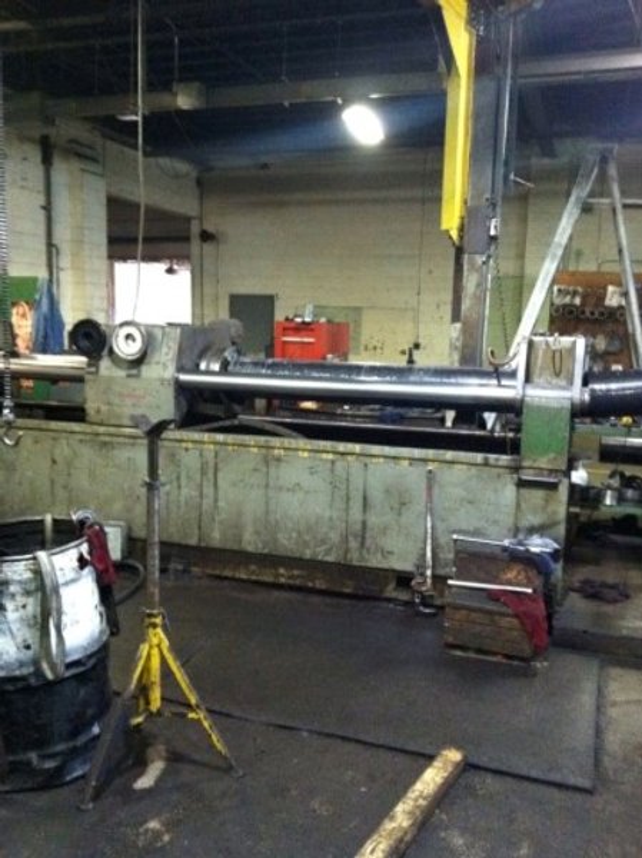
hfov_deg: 40.6
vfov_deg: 52.7
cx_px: 321
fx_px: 867
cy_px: 429
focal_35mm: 35
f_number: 2.8
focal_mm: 3.85
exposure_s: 1/15
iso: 800
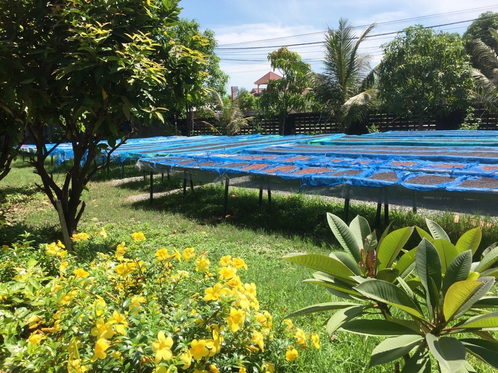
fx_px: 417
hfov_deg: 61.7
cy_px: 186
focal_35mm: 29
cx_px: 249
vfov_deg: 48.2
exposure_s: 1/1721
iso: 32
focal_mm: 4.15
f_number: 2.2
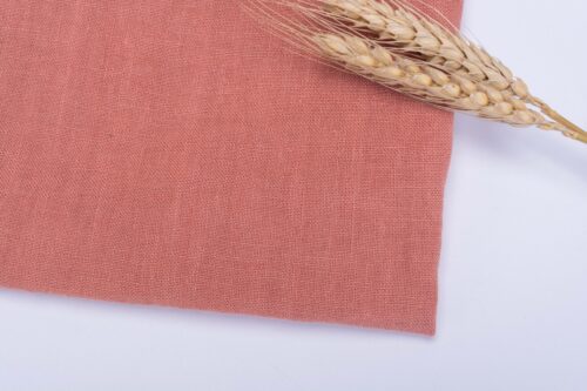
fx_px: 929
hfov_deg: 35.1
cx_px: 294
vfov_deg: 23.8
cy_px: 196
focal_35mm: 57
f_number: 11
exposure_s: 1/125
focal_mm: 38
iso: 100
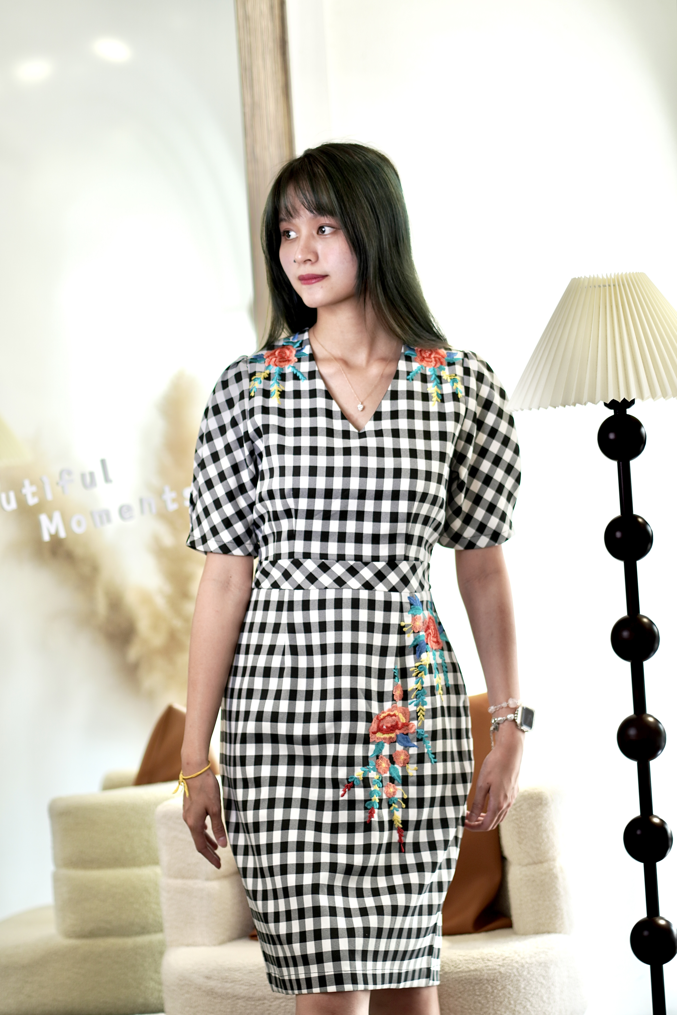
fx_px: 3597
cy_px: 508
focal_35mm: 128
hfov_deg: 10.8
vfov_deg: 16.1
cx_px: 338
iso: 100
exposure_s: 1/160
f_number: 1.8
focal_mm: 85
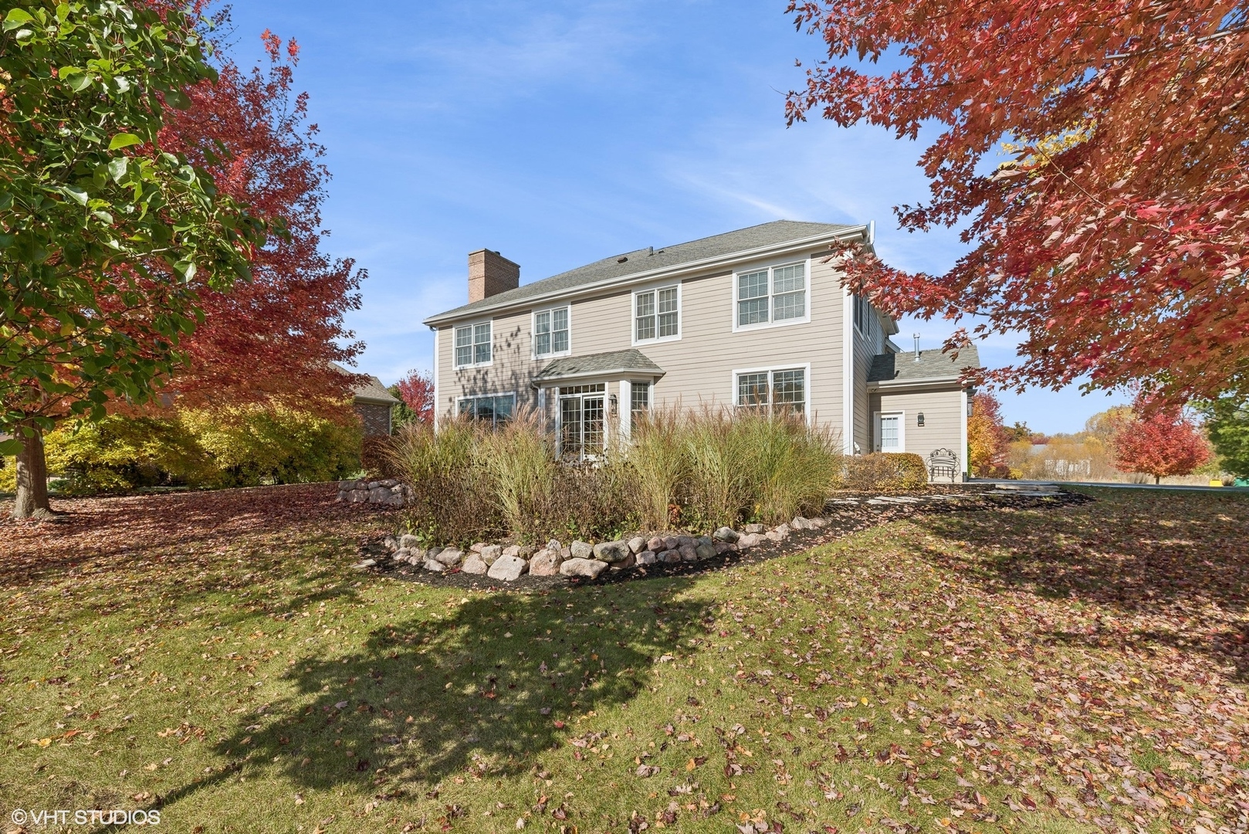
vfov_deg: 77.4
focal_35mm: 15
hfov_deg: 100.4
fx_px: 521
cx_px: 624
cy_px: 417
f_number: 9
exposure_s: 1/400
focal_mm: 15
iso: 200
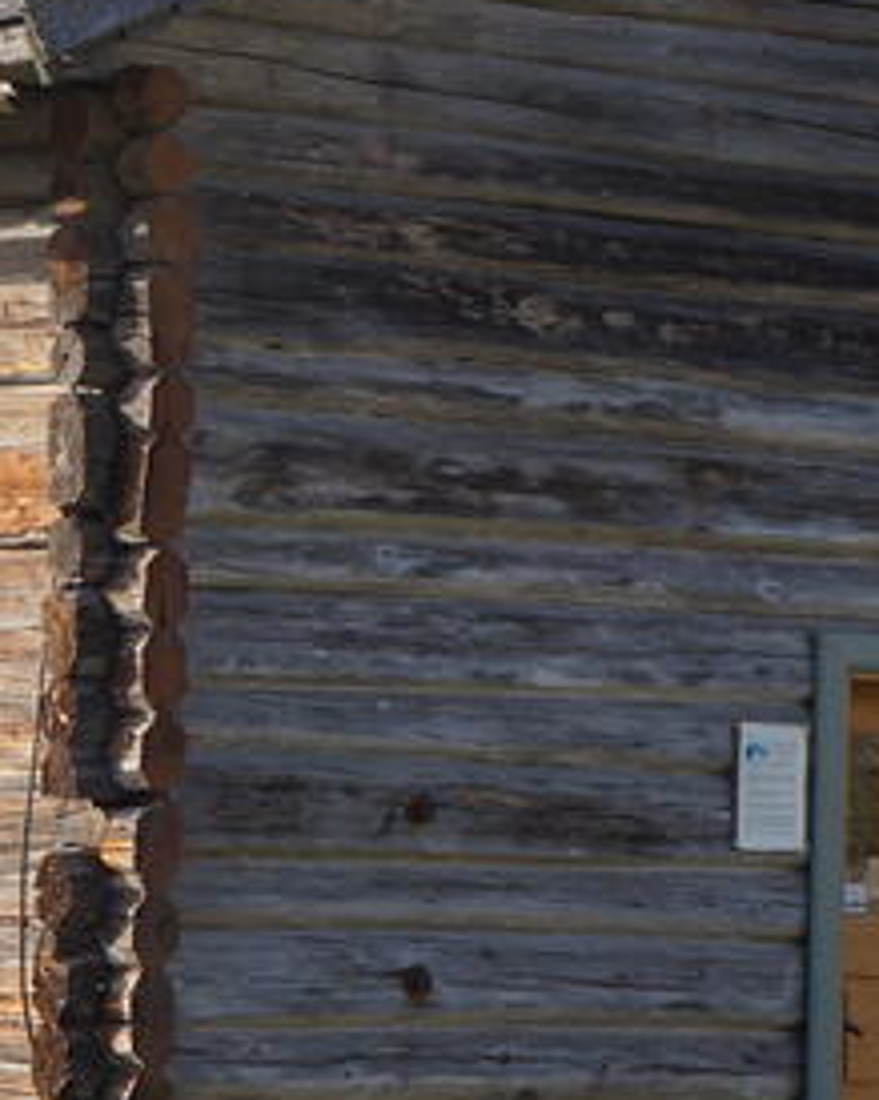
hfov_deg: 7.6
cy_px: 672
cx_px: 249
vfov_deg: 9.5
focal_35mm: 203
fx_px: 6607
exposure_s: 1/200
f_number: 7.1
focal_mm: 33
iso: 200
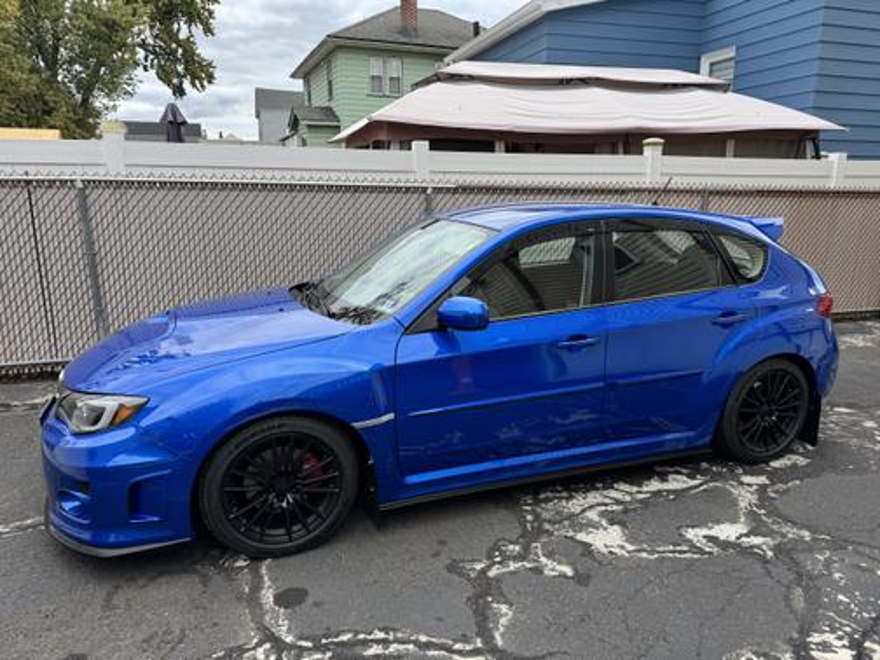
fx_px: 610
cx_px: 440
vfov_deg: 56.8
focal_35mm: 24
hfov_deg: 71.6
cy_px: 330
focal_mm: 6.76
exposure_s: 1/162
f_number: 1.78
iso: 64
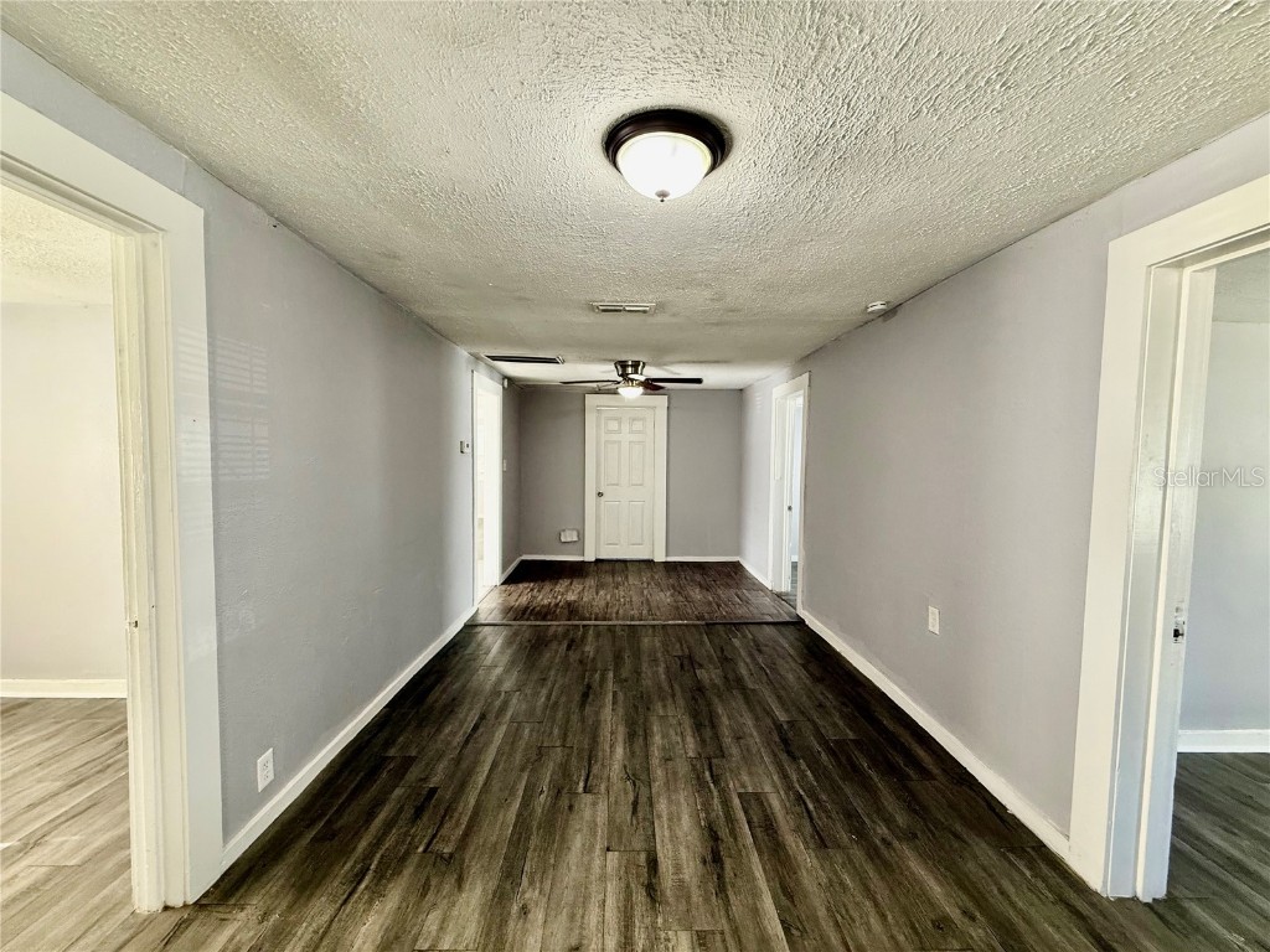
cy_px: 476
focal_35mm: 14
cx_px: 635
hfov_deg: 102.1
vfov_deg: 85.7
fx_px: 514
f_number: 2.2
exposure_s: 1/60
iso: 250
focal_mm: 2.22
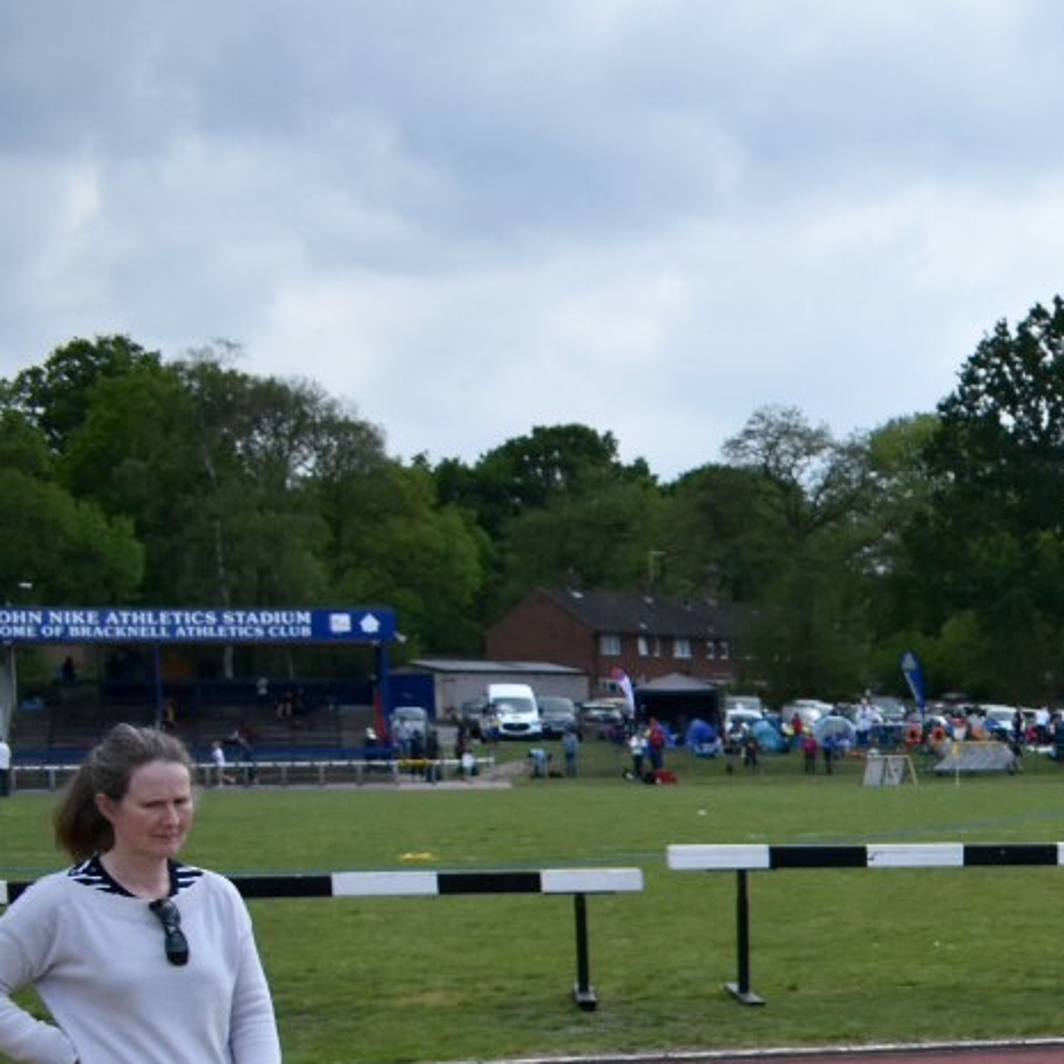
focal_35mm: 80
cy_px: 1224
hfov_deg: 19.2
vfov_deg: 20.5
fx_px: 2782
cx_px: 1542
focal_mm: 18
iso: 400
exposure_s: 1/1600
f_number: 6.3
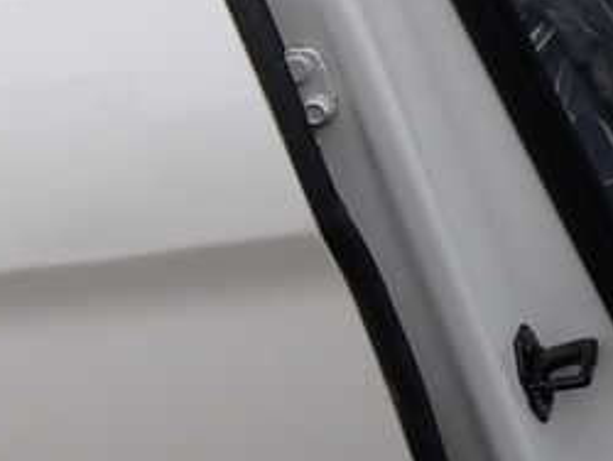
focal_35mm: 72
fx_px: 1276
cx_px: -118
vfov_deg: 20.3
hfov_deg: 24.5
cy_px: 348
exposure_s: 1/500
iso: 100
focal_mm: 5.4
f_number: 3.2
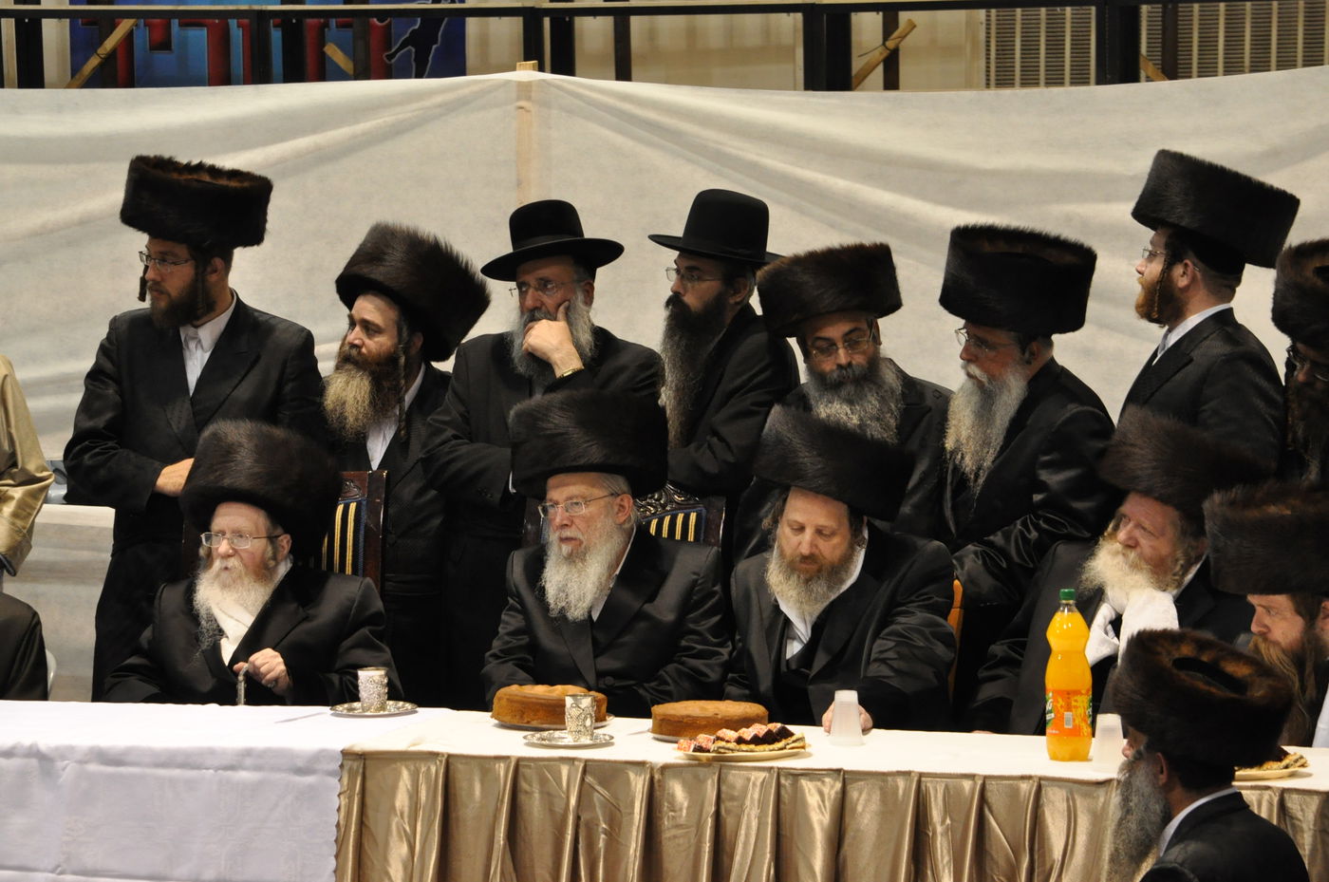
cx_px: 664
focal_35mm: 128
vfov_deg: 10.7
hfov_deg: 16.1
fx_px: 4700
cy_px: 441
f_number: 7.1
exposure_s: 1/80
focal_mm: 85
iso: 1600
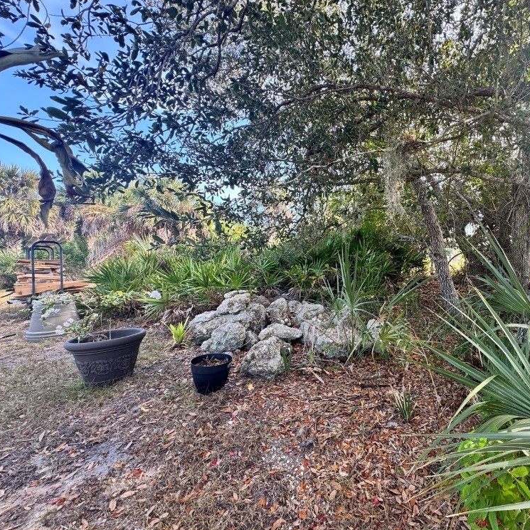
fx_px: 294
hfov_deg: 80.9
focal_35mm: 17
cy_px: 260
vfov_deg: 84.0
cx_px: 358
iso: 50
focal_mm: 2.22
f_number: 2.2
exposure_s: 1/99
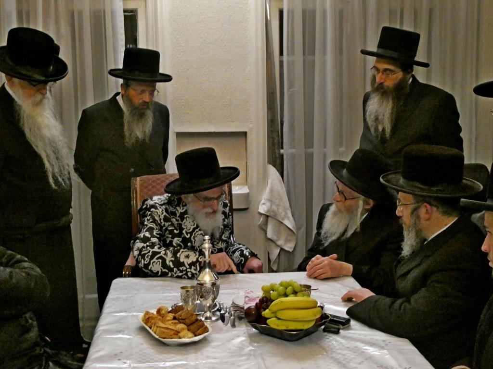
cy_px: 184
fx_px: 712
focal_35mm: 50
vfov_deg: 29.1
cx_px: 246
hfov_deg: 38.2
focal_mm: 9
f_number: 4.1
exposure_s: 1/80
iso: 1600
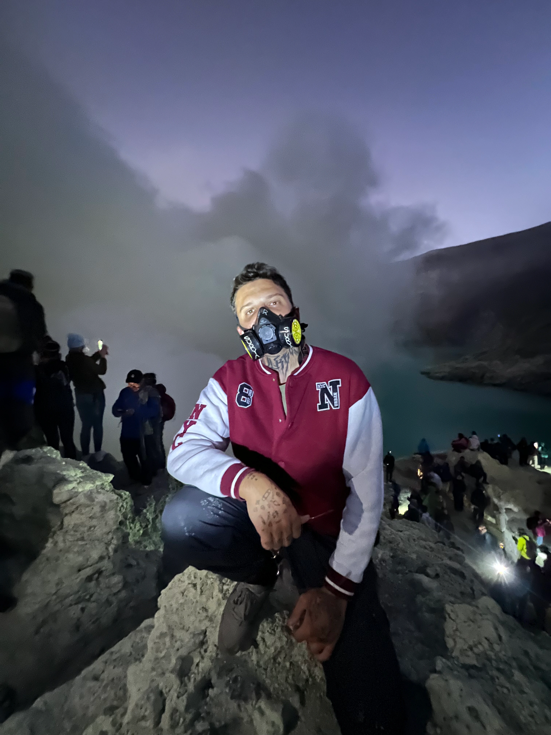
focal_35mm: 13
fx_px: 276
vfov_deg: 106.2
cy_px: 368
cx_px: 276
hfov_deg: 89.9
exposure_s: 1/7
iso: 4000
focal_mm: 1.57
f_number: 1.8
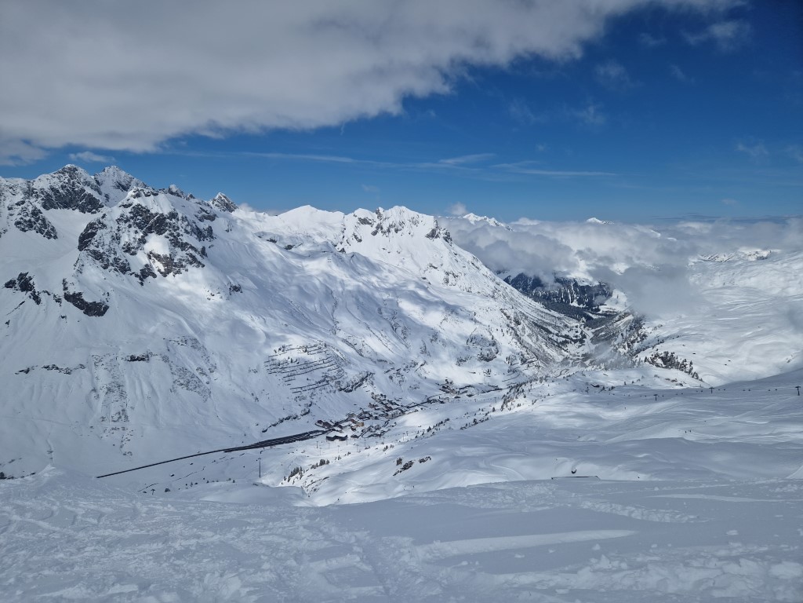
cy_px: 302
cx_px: 402
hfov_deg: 73.9
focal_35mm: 23
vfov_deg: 58.9
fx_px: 534
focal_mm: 5.4
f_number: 1.8
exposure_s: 1/9024
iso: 50
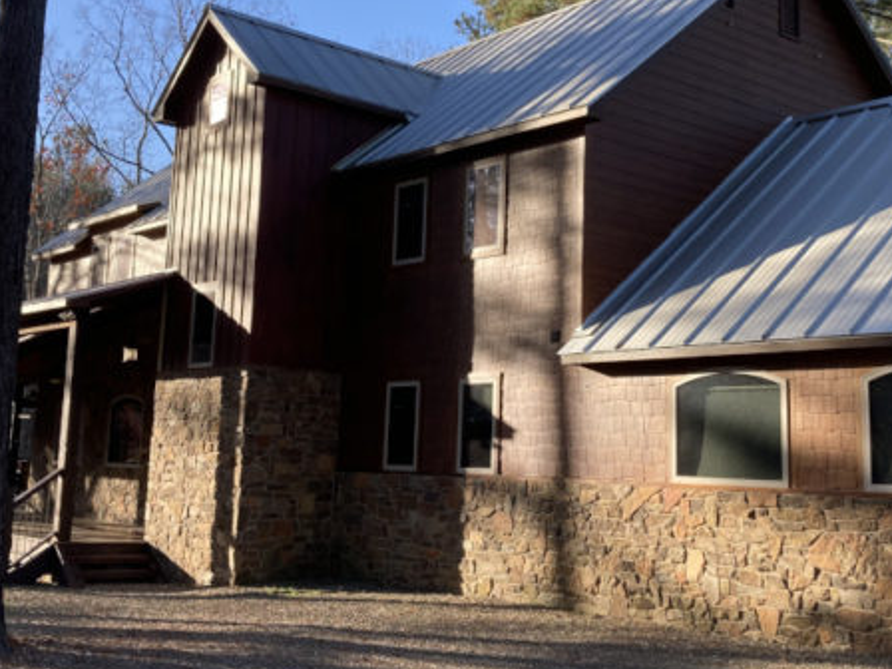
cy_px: 249
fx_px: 1237
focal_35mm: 48
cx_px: 506
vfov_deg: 30.1
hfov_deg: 39.6
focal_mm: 3.99
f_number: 1.8
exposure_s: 1/649
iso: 20
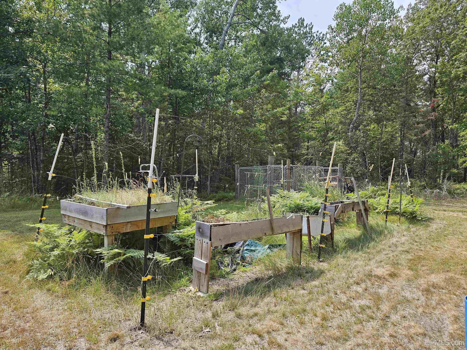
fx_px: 310
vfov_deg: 58.9
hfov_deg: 73.9
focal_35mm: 23
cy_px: 175
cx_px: 234
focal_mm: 6.3
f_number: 1.7
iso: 10
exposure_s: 1/305
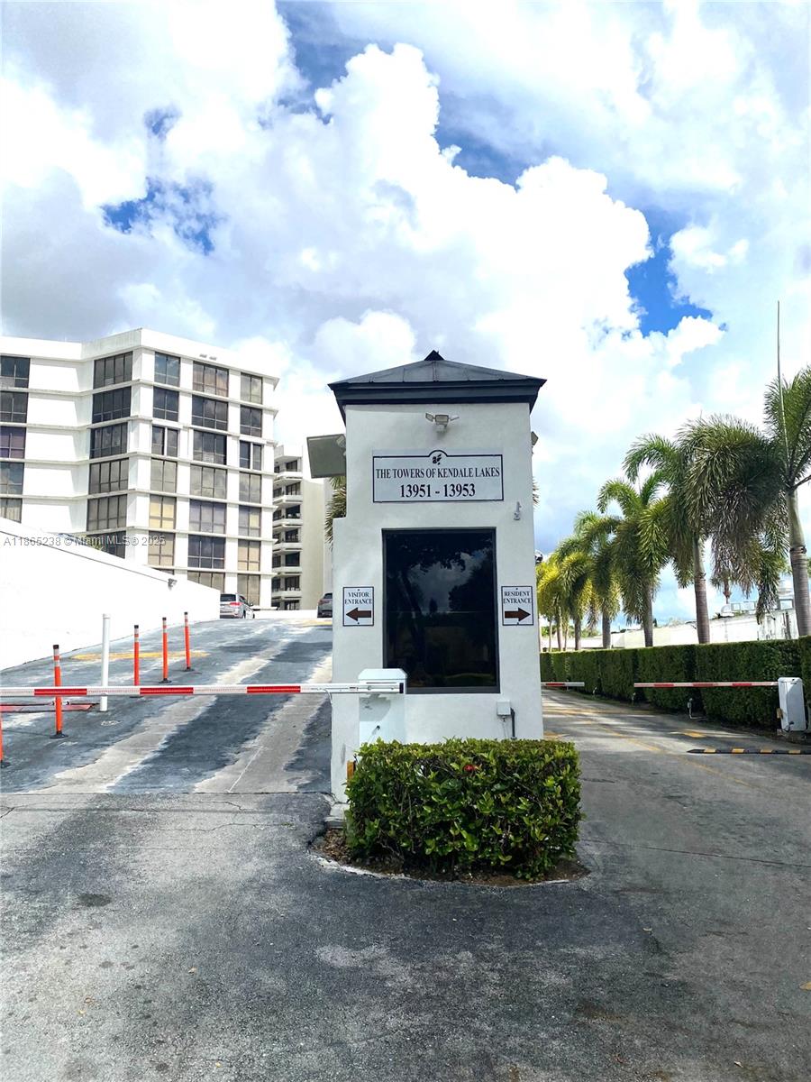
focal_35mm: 26
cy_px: 541
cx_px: 406
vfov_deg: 67.3
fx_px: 812
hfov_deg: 53.1
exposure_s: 1/6410
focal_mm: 4.25
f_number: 1.8
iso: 32
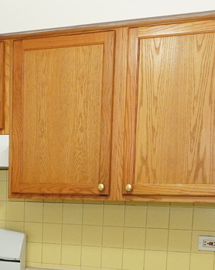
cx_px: -12
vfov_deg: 25.1
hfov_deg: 20.4
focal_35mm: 72
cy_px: 267
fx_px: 575
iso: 1600
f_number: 2.8
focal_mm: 11
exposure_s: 1/160
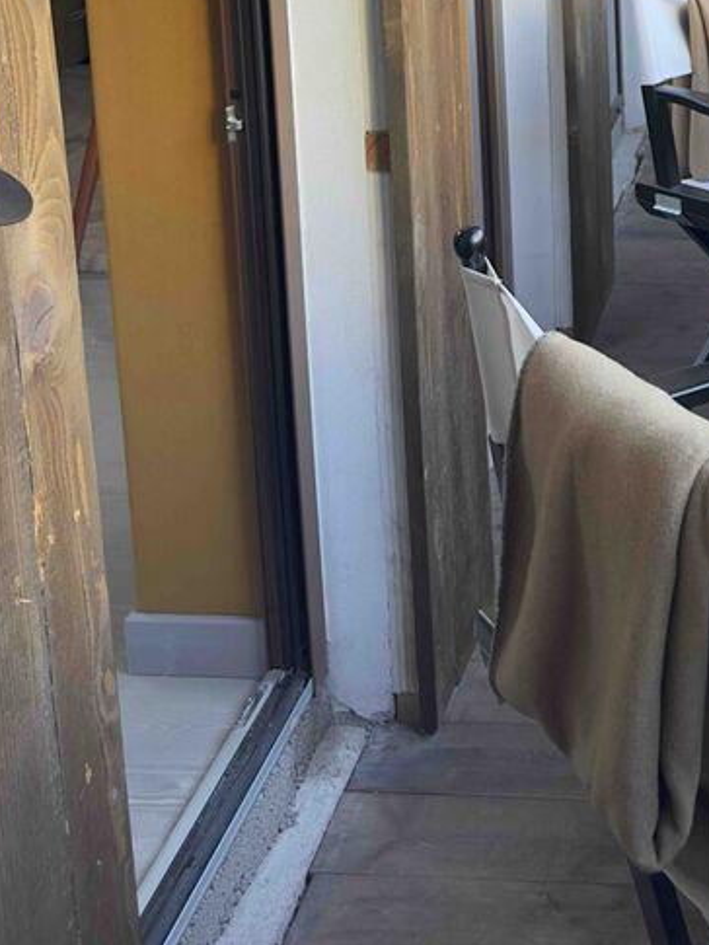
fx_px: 1556
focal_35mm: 57
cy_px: -84
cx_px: 767
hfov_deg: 24.1
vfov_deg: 30.4
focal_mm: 6.86
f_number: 1.78
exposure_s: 1/121
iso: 100
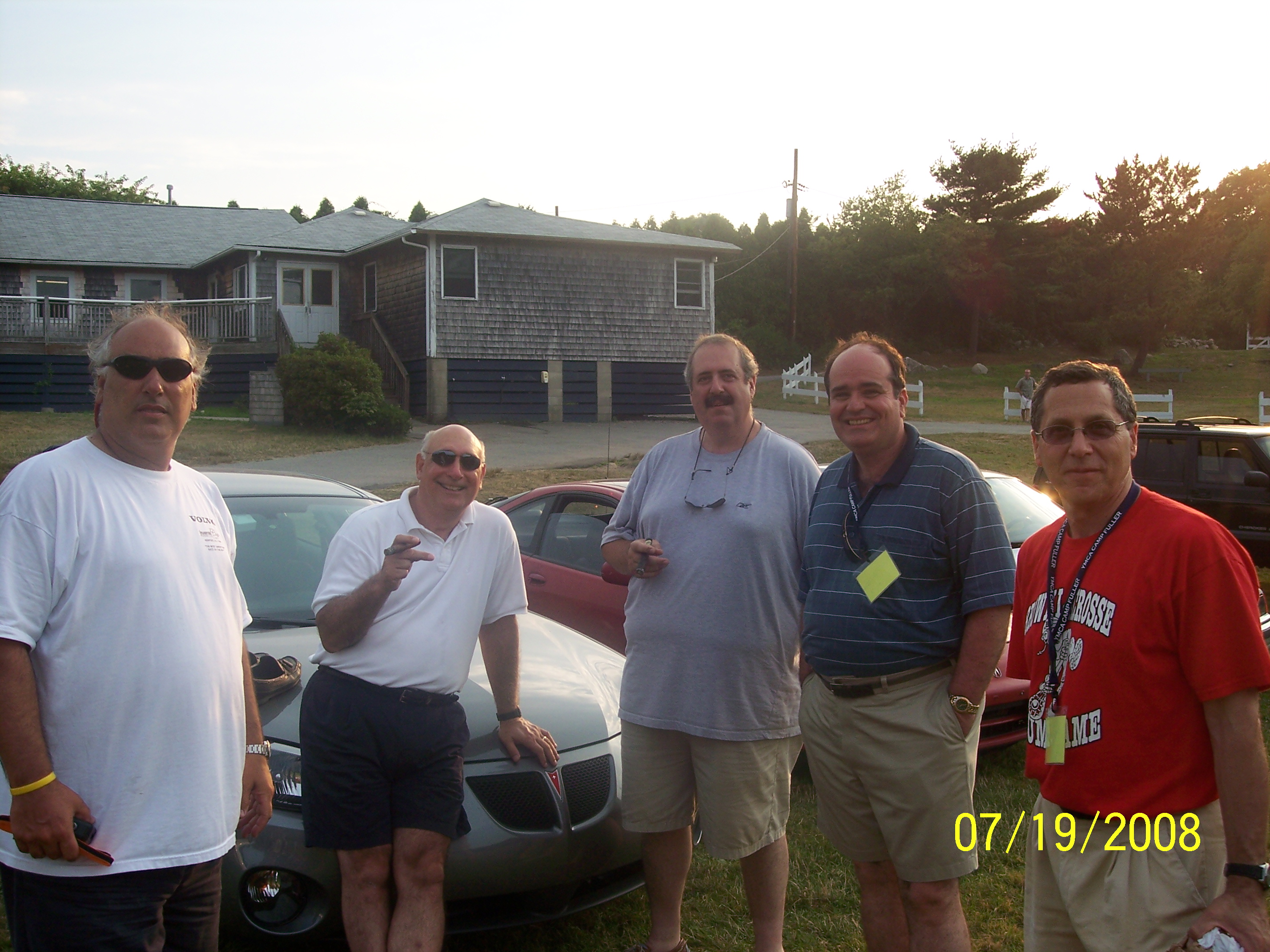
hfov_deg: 47.9
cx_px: 635
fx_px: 1431
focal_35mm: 39
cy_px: 476
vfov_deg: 36.8
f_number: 3.4
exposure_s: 1/350
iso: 100
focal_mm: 8
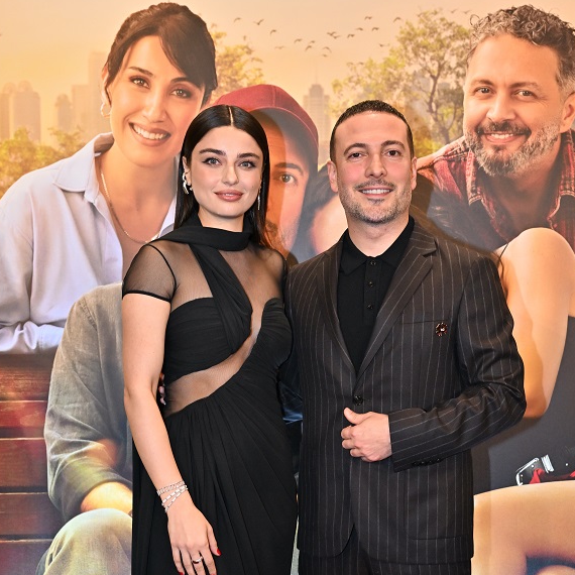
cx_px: 331
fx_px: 993
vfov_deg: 31.8
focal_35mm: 53
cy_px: 424
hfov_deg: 32.2
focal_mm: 31.5
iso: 1000
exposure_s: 1/200
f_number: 4
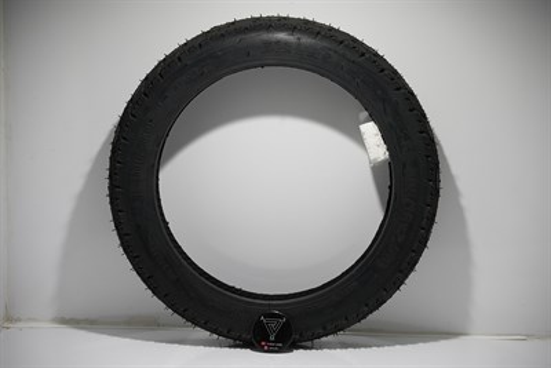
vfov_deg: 16.1
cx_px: 276
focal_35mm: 85
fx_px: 1301
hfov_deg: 23.9
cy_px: 184
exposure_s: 1/400
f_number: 2.8
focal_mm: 85
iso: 80
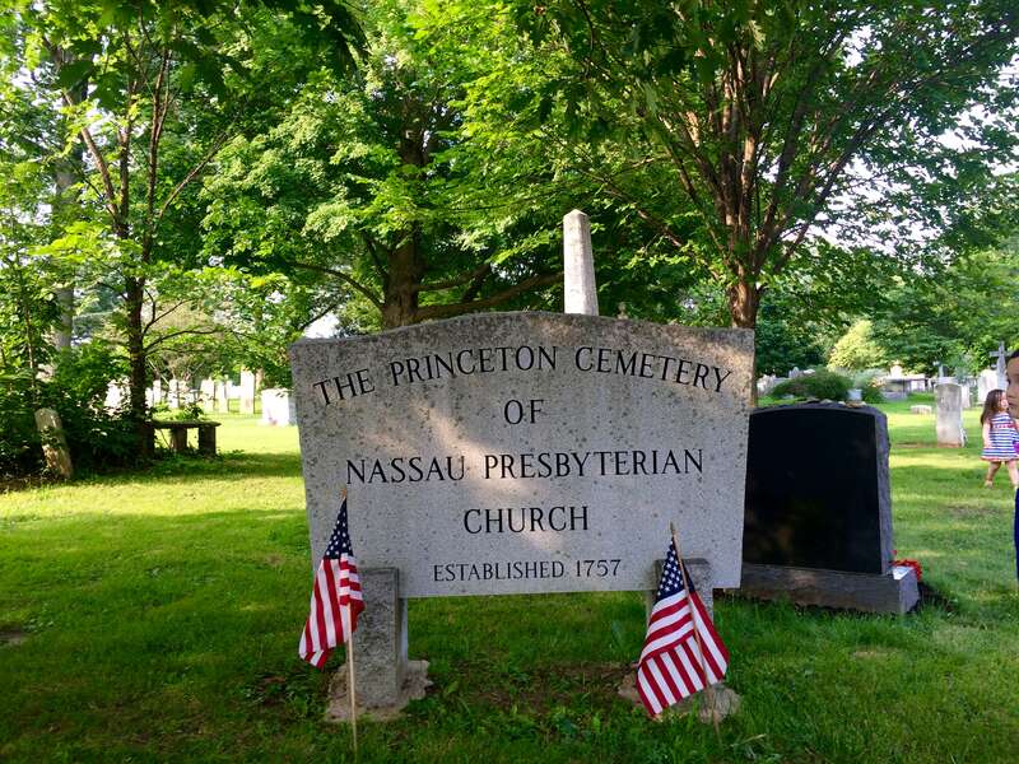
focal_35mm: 29
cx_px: 510
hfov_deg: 61.7
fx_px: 854
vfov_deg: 48.2
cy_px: 382
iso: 32
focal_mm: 4.15
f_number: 2.2
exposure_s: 1/165
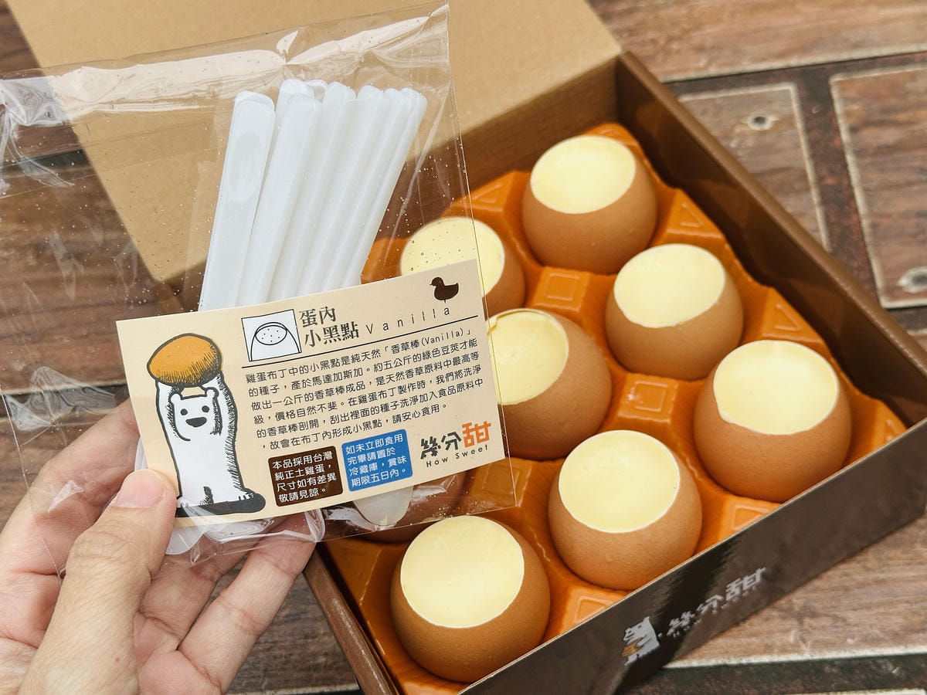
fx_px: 1285
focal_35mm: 48
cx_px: 464
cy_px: 348
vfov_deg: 30.3
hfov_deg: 39.7
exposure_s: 1/117
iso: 80
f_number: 1.78
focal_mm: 6.86
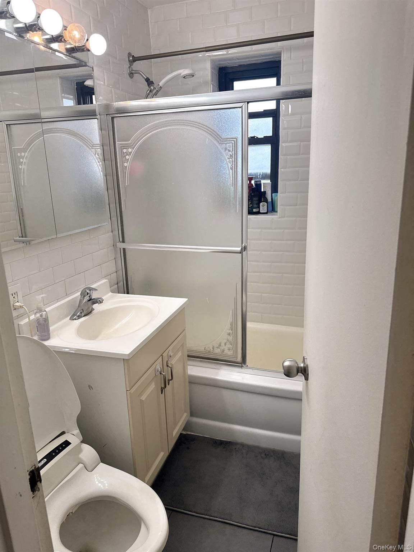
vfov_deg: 71.6
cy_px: 276
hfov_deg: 56.8
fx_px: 383
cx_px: 207
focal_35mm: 24
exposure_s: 1/120
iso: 64
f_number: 1.78
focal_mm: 6.76
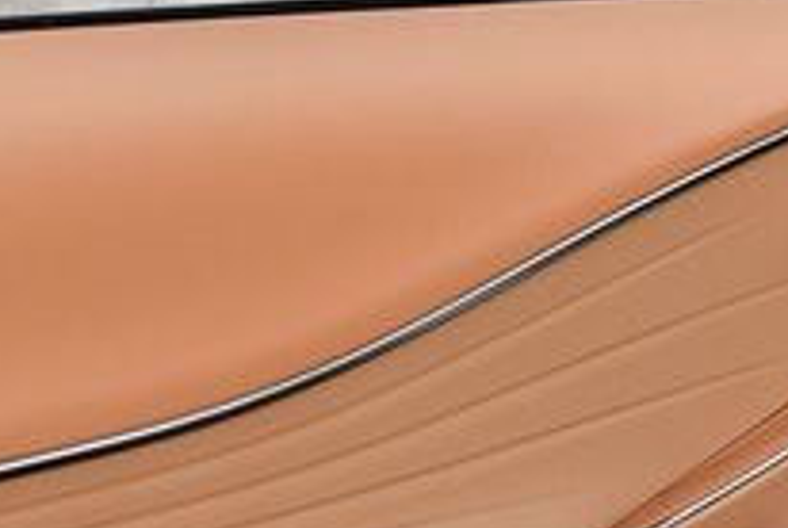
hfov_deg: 18.2
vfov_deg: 12.2
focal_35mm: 112
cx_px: 337
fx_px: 2455
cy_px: 455
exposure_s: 1/250
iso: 400
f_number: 5
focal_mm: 18
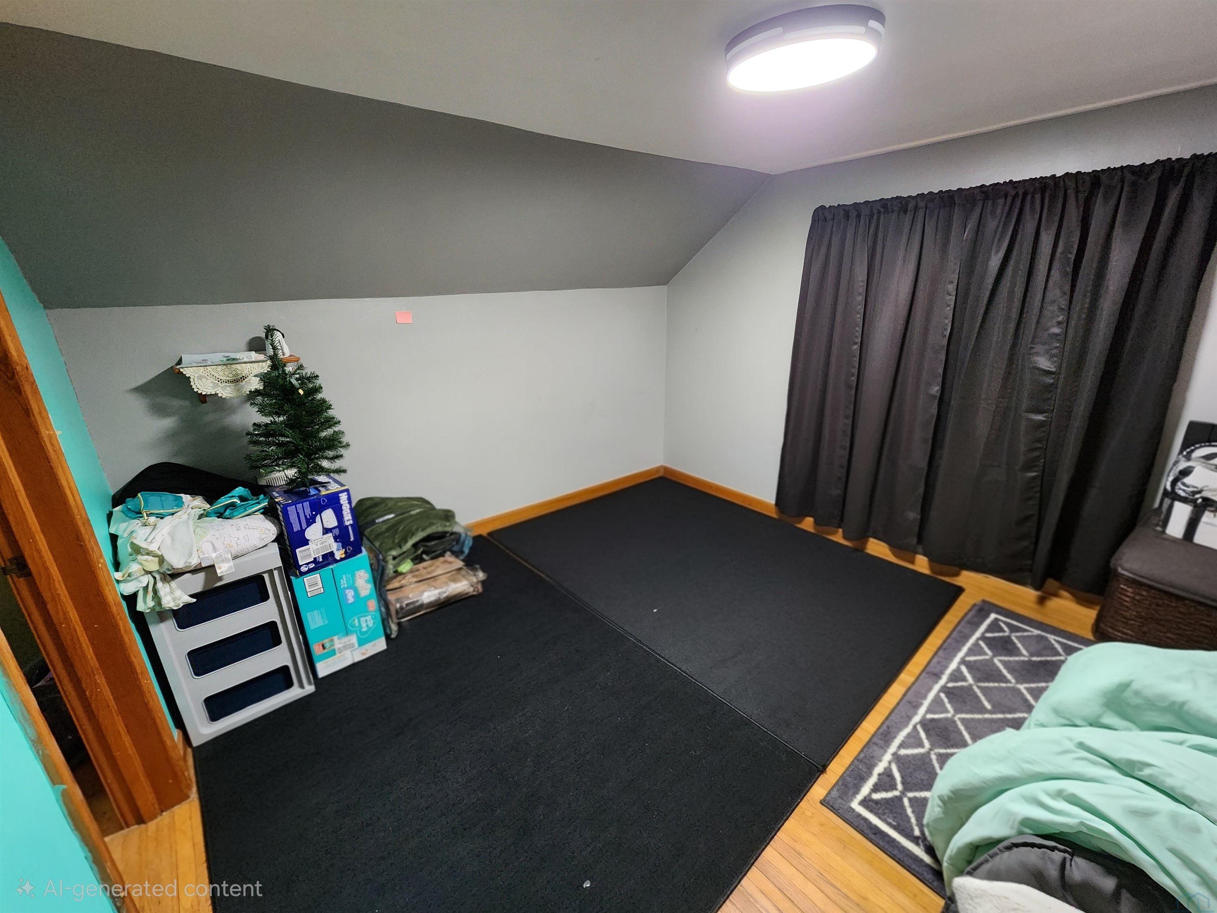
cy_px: 456
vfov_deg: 89.9
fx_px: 457
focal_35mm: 13
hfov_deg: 106.2
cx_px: 608
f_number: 2.2
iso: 500
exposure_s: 1/30
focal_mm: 2.2
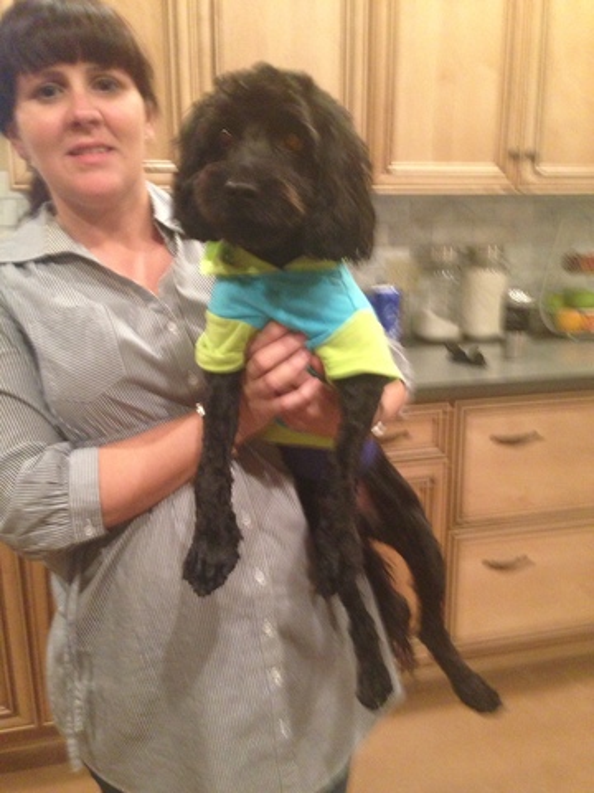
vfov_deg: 55.4
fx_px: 755
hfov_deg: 42.9
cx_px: 297
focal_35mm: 33
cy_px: 396
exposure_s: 1/17
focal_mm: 4.13
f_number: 2.4
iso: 400
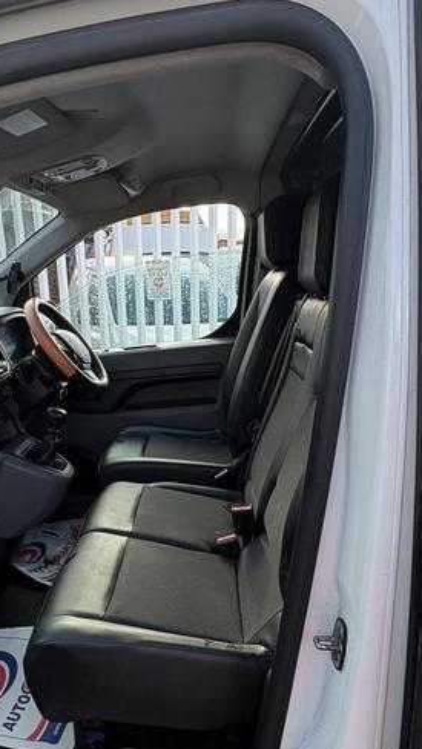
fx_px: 556
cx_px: 166
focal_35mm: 28
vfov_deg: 66.9
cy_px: 465
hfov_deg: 41.3
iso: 40
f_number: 2.2
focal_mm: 2.22
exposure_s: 1/224
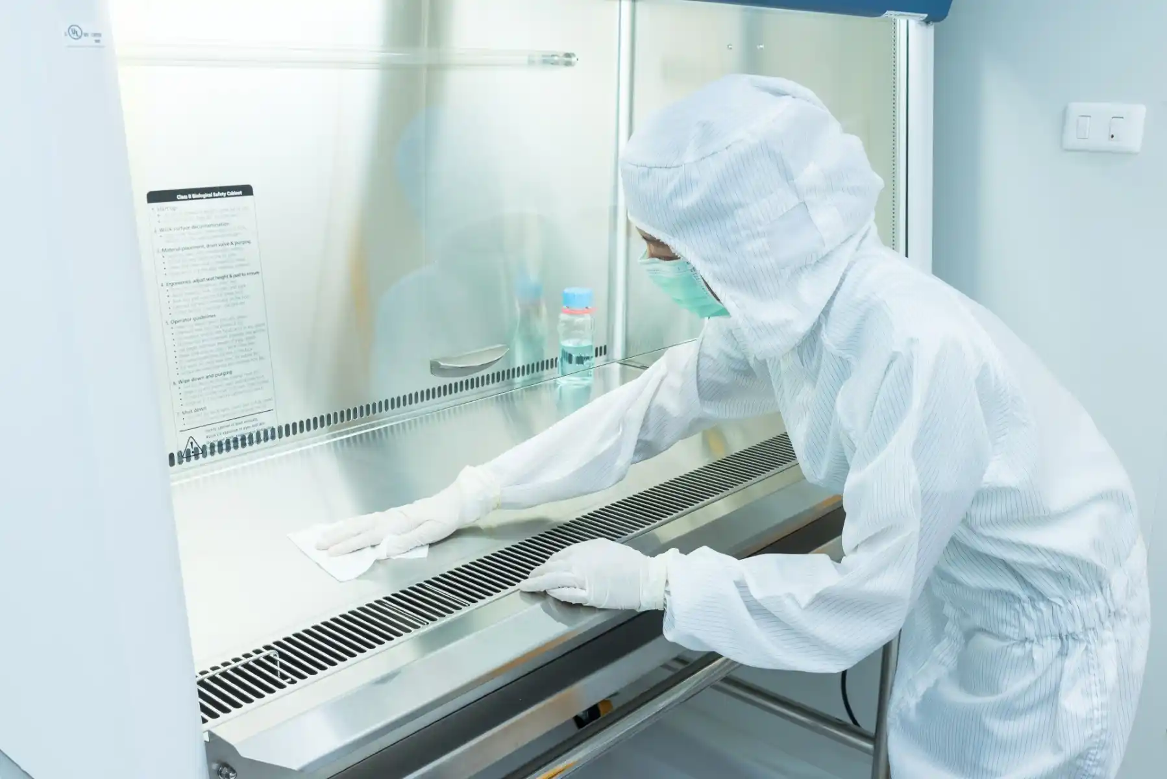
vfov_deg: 37.9
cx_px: 584
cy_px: 390
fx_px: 1135
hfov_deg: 54.4
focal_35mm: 35
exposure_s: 1/20
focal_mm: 35
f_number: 9
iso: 800
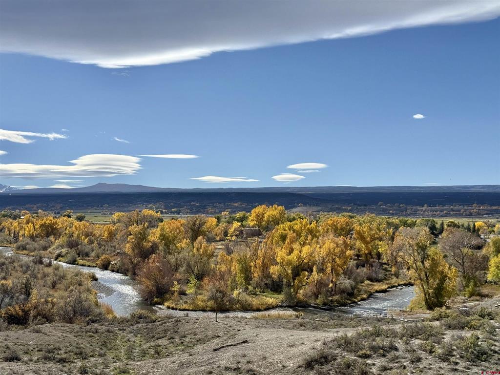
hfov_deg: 39.7
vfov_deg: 30.3
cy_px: 188
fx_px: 693
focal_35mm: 48
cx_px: 250
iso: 80
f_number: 1.78
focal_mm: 6.76
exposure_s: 1/11364
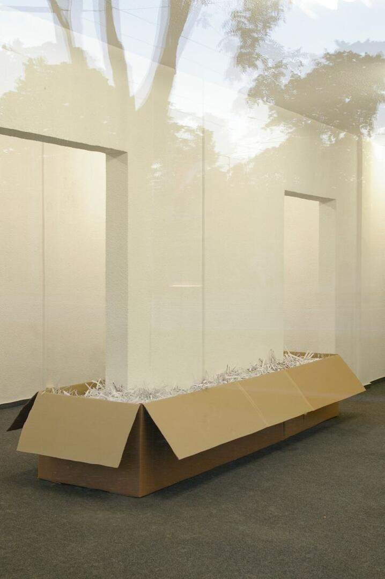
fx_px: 796
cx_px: 192
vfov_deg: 40.0
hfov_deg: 27.2
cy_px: 290
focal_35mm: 50
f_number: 8
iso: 400
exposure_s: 1/8
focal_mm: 33
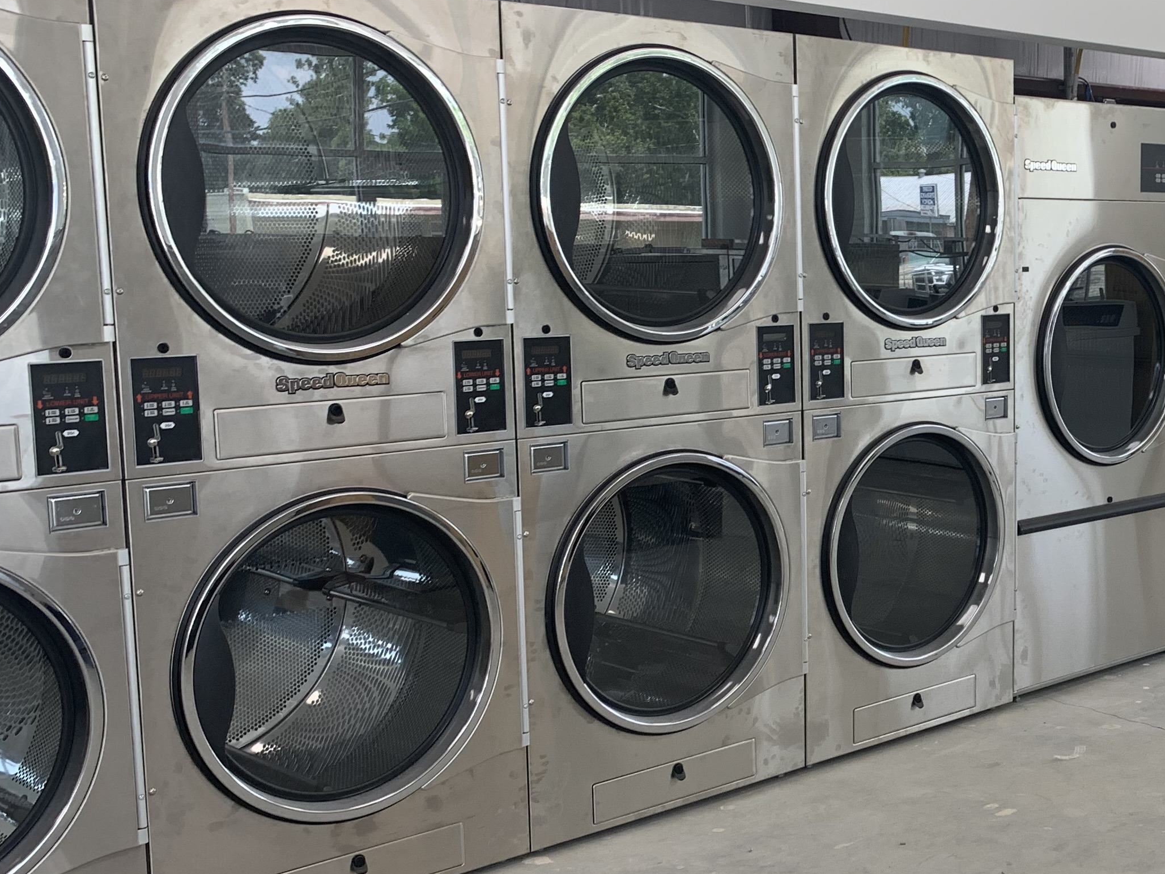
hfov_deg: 34.7
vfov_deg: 28.6
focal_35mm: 51
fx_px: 1716
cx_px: 1116
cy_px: 441
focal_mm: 4.25
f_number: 1.8
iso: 25
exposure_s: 1/136
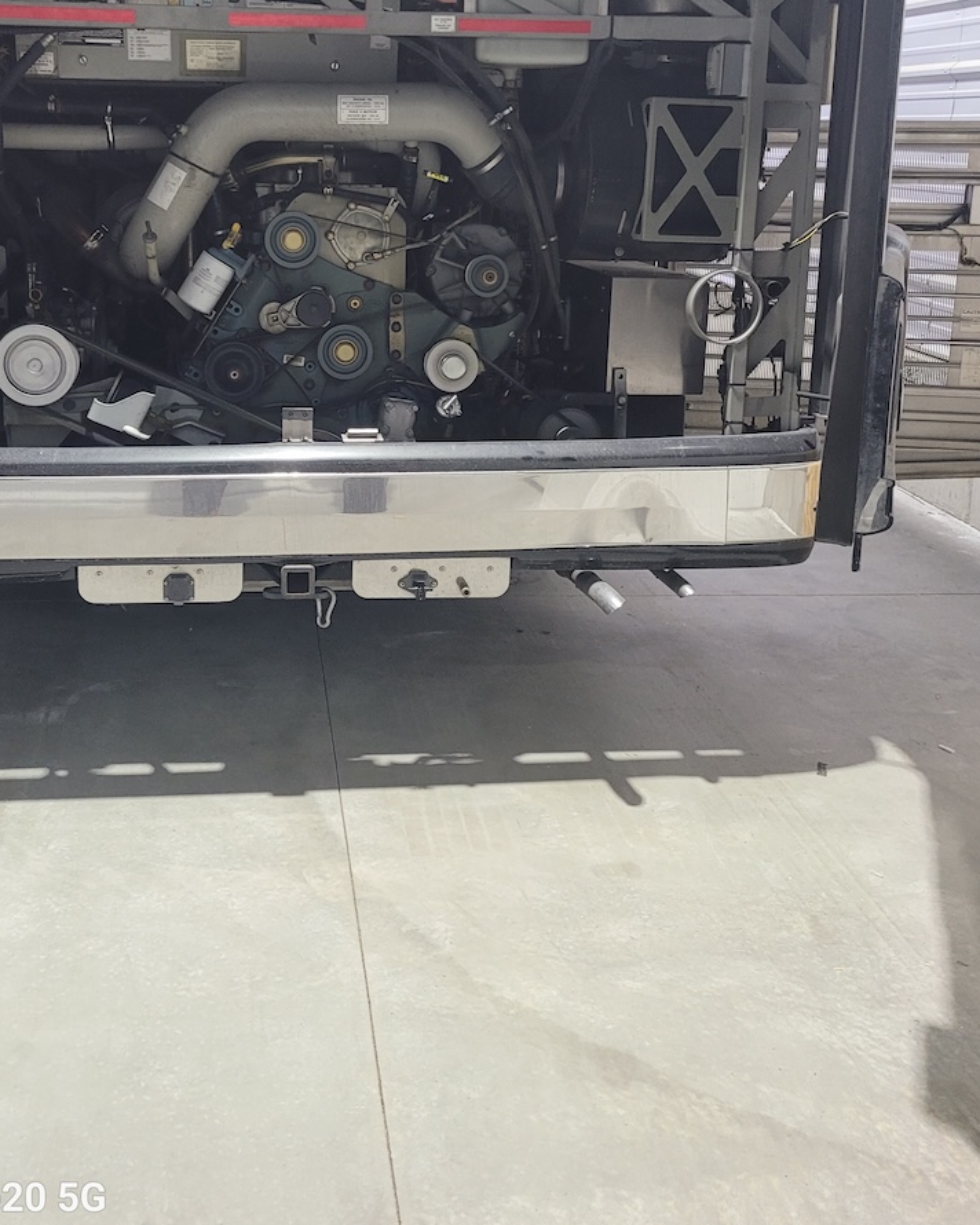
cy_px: 390
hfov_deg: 39.0
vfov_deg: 47.0
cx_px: 385
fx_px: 1378
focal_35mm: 38
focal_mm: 5.4
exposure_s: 1/60
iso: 200
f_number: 1.8
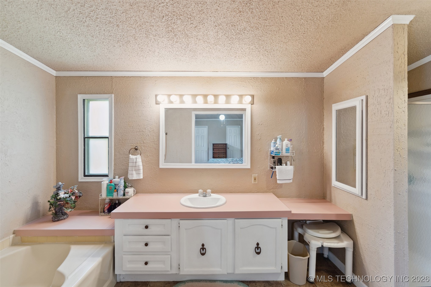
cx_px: 216
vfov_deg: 78.8
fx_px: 175
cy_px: 144
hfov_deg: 101.9
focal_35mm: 15
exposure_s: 1/25
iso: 400
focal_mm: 14.6
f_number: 2.8
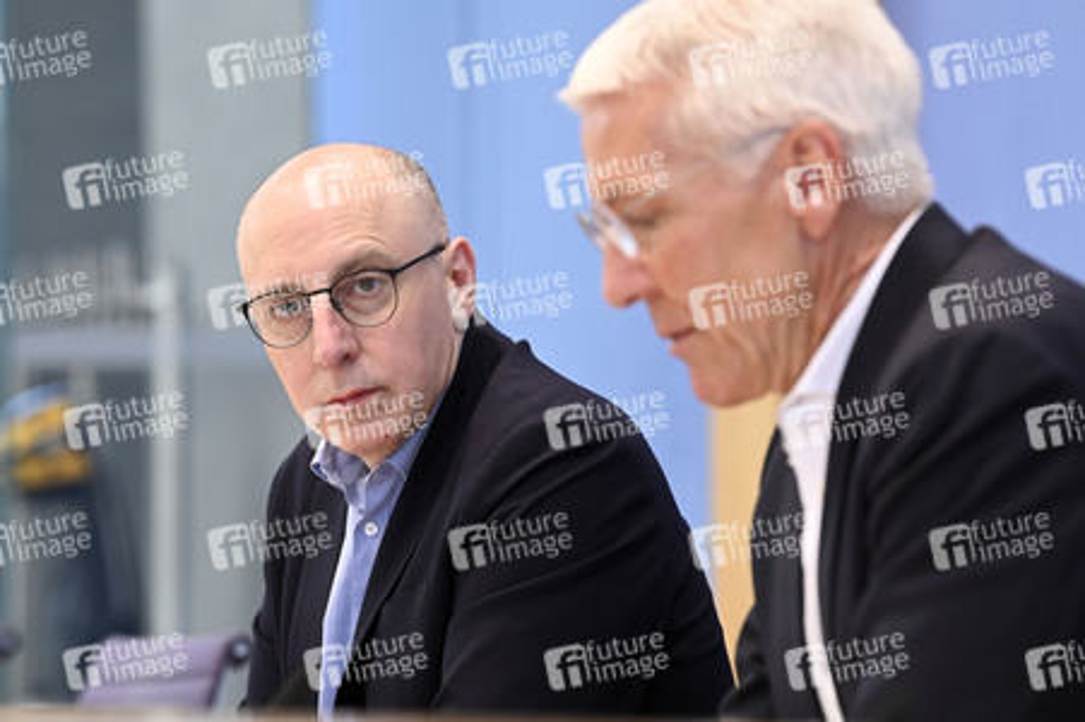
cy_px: 361
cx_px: 542
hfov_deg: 10.3
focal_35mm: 200
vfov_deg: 6.9
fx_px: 6023
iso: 3200
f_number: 5.6
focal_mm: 200
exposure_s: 1/400
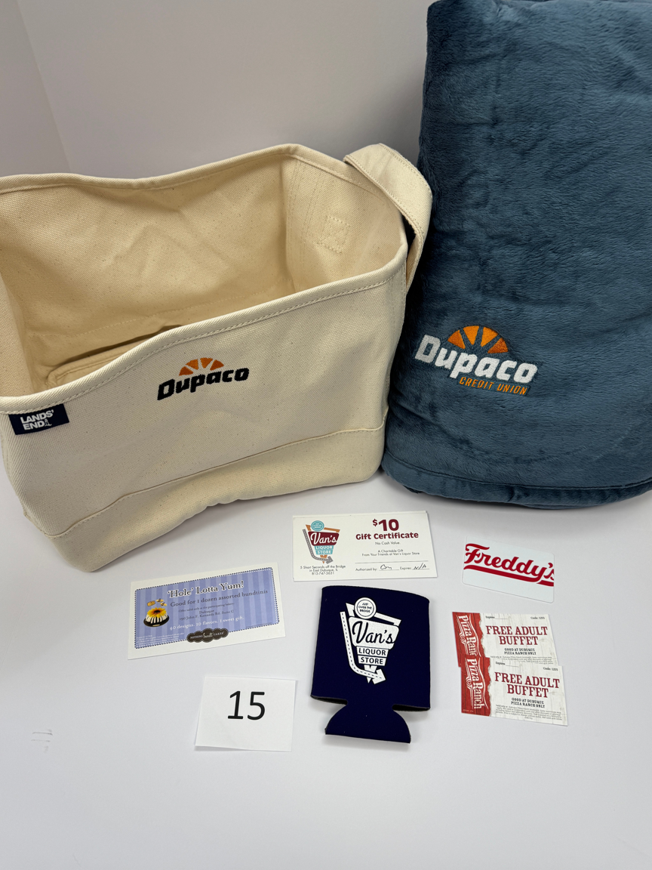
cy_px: 443
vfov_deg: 69.4
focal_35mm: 25
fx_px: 628
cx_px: 328
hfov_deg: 54.9
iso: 80
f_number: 1.78
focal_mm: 6.76
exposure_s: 1/120
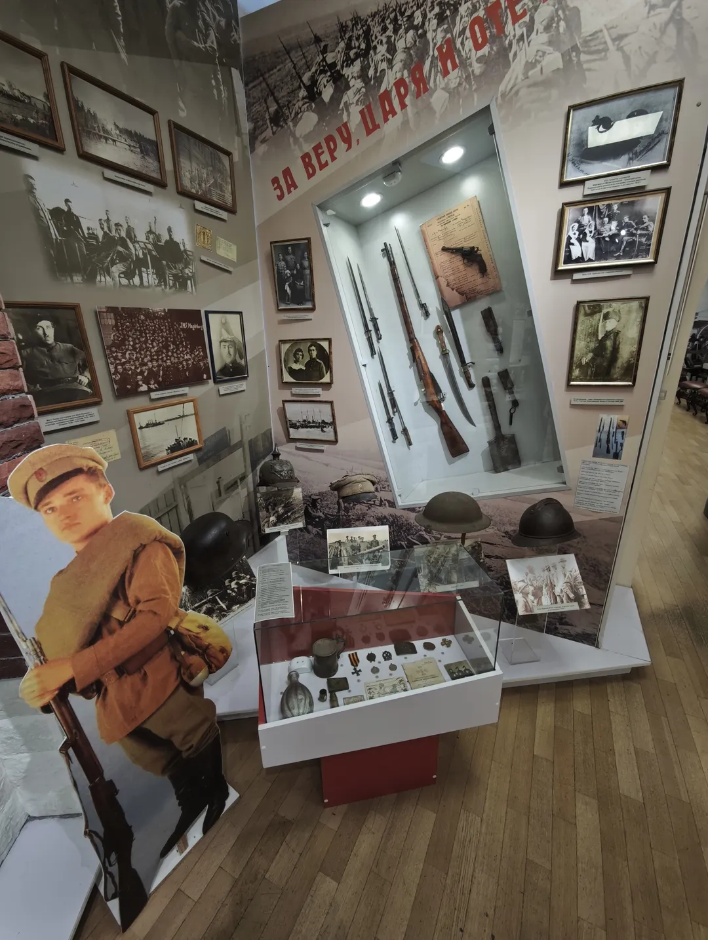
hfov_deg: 85.8
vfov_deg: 102.0
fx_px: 381
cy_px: 470
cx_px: 354
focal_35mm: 14
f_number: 2.2
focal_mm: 2.16
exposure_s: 1/50
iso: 500
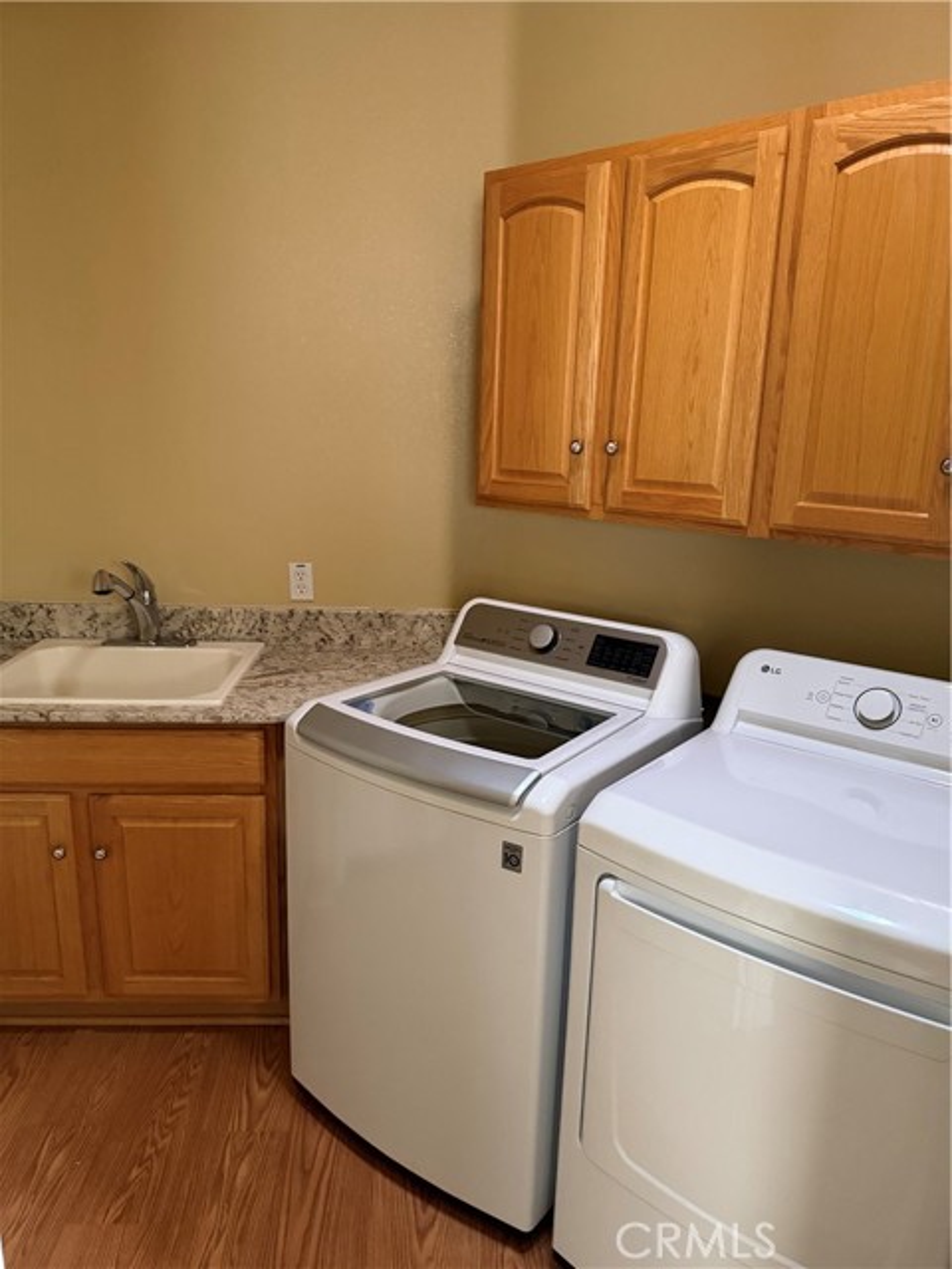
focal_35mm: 24
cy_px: 634
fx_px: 880
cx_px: 476
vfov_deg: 71.6
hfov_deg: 56.8
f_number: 1.78
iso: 800
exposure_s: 1/54
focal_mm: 6.76
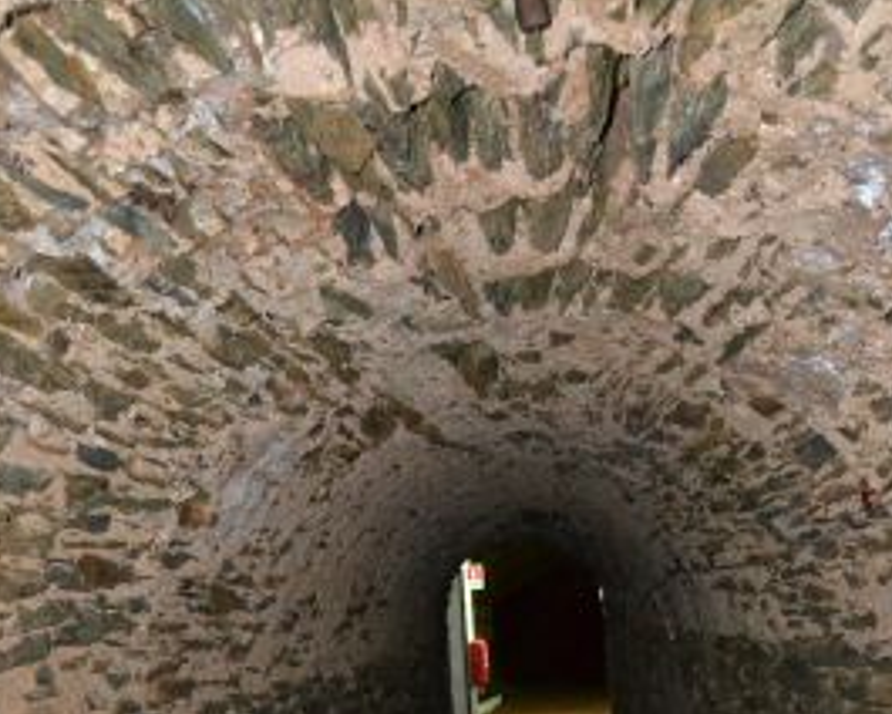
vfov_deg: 33.4
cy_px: 616
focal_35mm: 43
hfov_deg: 42.9
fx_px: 1135
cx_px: 488
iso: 3200
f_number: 3.5
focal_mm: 18
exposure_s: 1/60
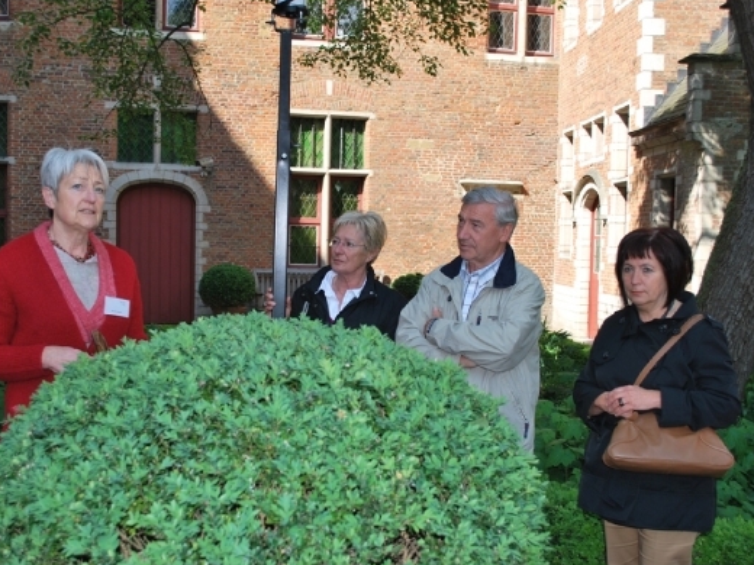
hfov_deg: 46.8
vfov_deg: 36.0
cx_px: 355
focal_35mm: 40
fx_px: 871
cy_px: 277
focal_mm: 24
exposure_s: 1/200
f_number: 5.6
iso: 100
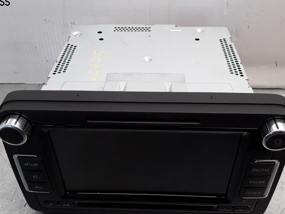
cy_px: 109
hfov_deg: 52.6
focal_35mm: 35
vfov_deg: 40.7
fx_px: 288
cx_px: 143
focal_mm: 2.91
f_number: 1.9
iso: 64
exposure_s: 1/100
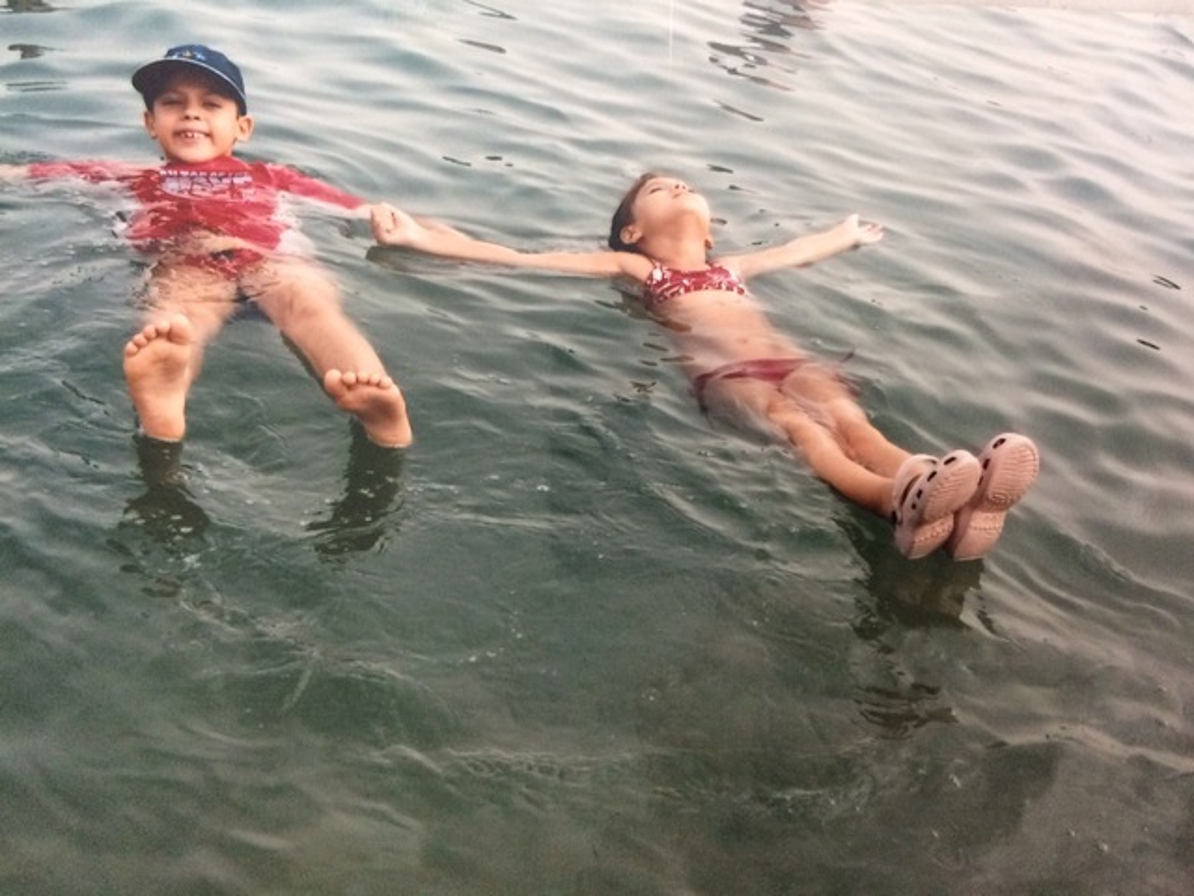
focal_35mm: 29
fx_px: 1000
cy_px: 448
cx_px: 597
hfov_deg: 61.7
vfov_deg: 48.2
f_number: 2.2
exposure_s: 1/24
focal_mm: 4.15
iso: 320
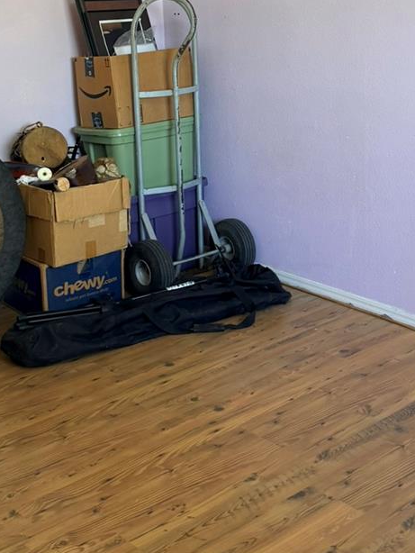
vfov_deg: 31.5
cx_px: 293
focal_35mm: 60
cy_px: 128
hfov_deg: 24.3
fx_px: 958
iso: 160
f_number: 1.78
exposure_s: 1/60
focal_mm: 6.76
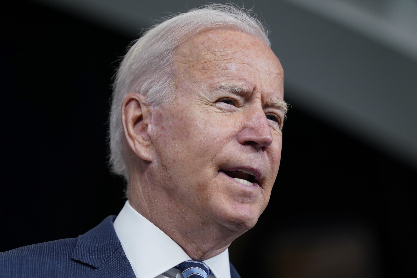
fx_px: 3243
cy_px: 139
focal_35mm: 280
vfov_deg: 4.9
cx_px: 208
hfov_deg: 7.4
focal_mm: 280
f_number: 4
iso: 2000
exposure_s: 1/250
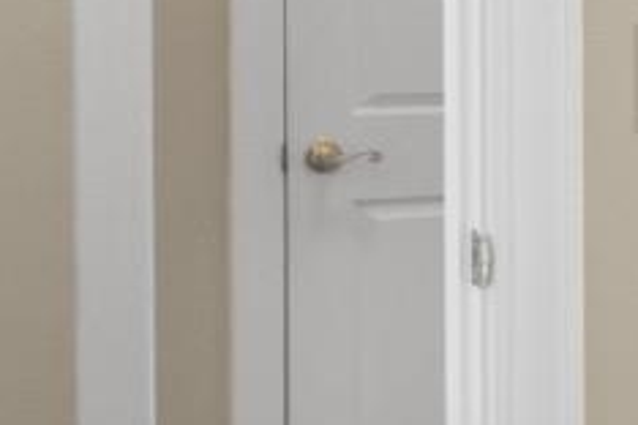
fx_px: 1843
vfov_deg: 13.0
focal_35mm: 104
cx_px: 1726
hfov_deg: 12.6
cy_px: 14
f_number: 4.5
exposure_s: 1/3
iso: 100
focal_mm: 10
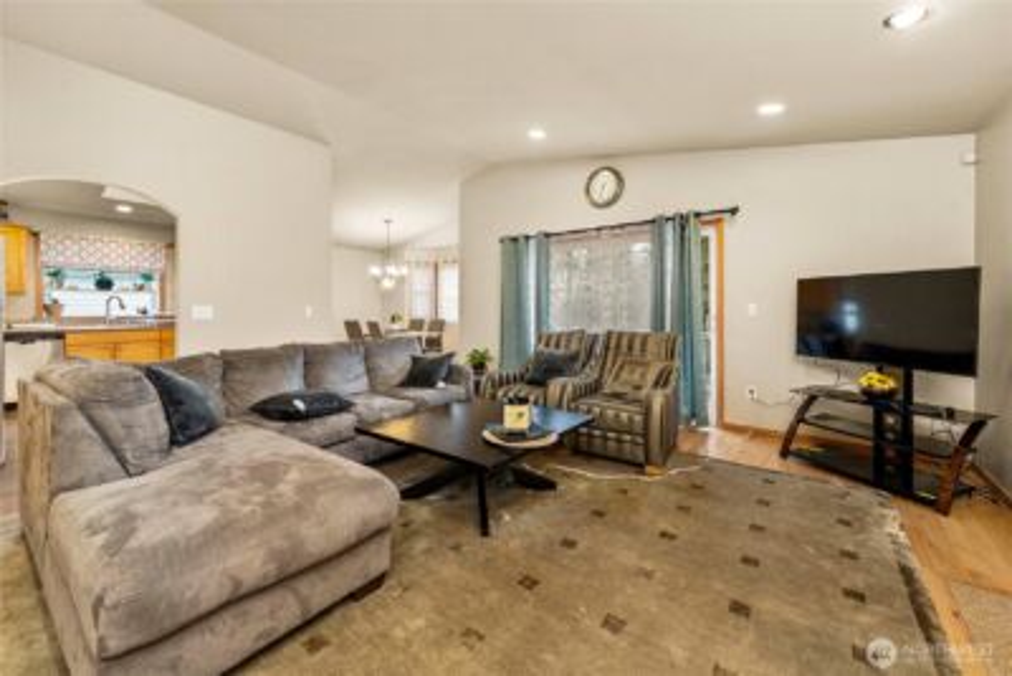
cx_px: 506
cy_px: 338
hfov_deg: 108.3
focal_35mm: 13
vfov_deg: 85.5
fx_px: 366
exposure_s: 1/2.5
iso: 1000
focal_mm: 13
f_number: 7.1
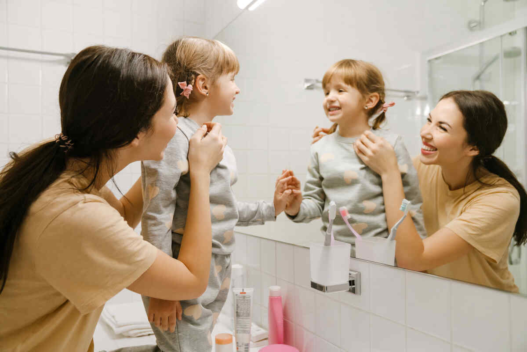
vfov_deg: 42.3
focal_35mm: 31
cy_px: 176
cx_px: 264
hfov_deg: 60.3
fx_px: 454
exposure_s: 1/250
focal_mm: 31
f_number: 3.2
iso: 1600
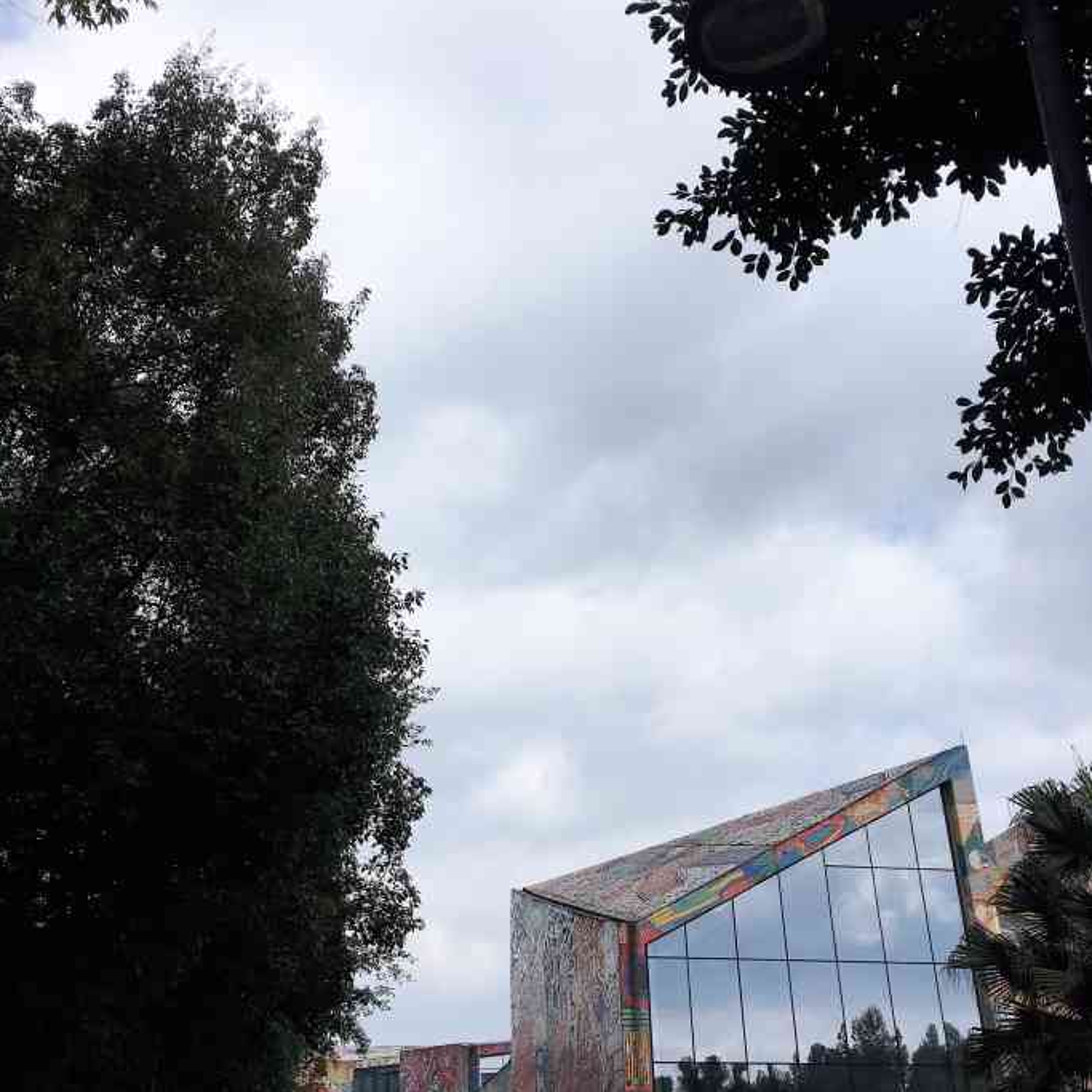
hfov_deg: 47.2
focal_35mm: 35
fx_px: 1249
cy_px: 615
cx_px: 545
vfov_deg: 47.1
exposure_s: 1/1709
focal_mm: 4.15
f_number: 2.2
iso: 25
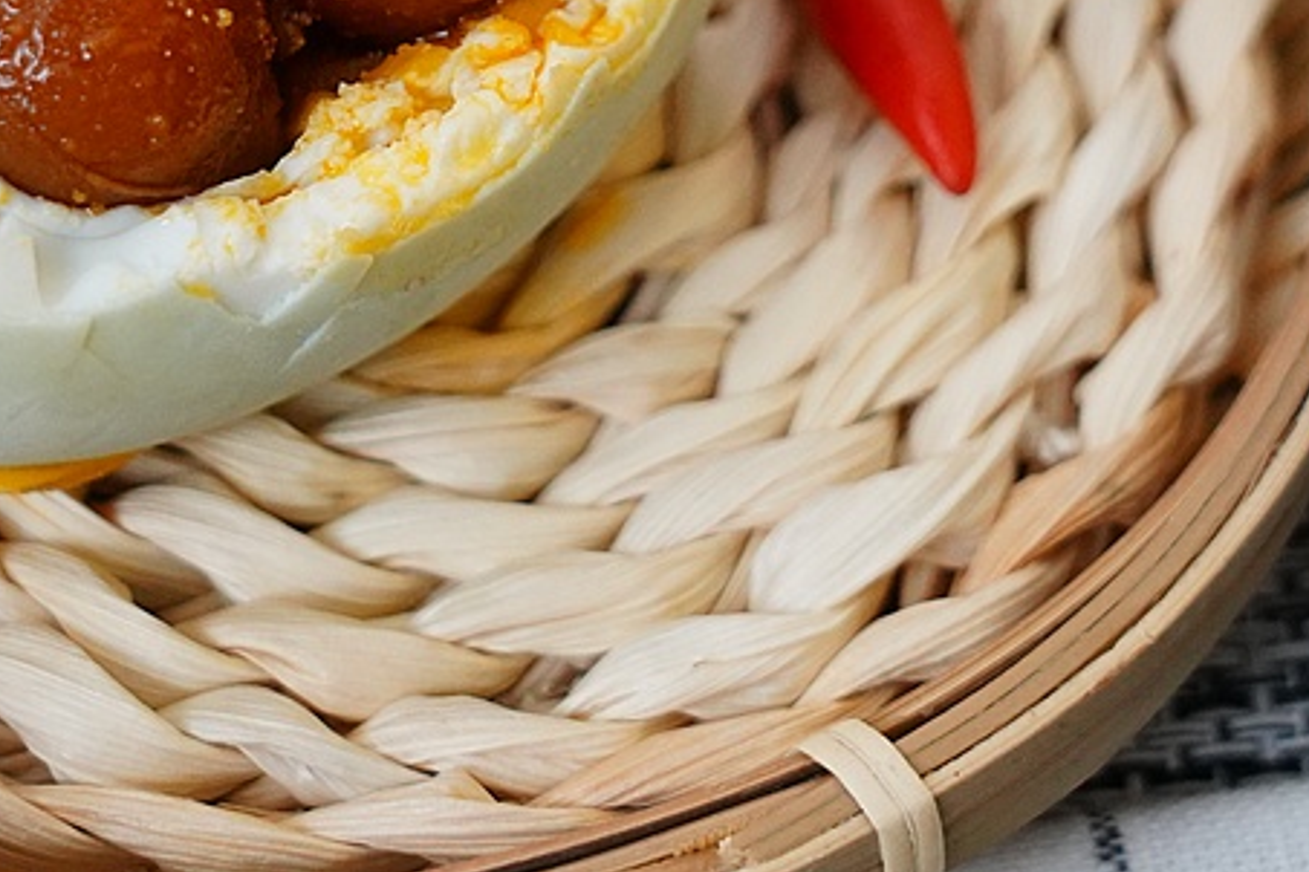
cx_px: 694
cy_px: -46
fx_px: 5236
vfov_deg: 9.4
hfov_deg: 14.3
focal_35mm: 144
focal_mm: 51
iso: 3200
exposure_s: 1/500
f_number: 5.6
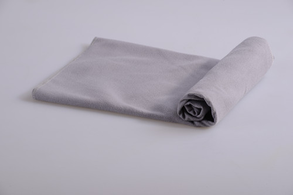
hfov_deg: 13.3
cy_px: 98
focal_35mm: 155
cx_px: 146
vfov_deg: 8.8
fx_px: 1261
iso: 100
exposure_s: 1/125
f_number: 20
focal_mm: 155
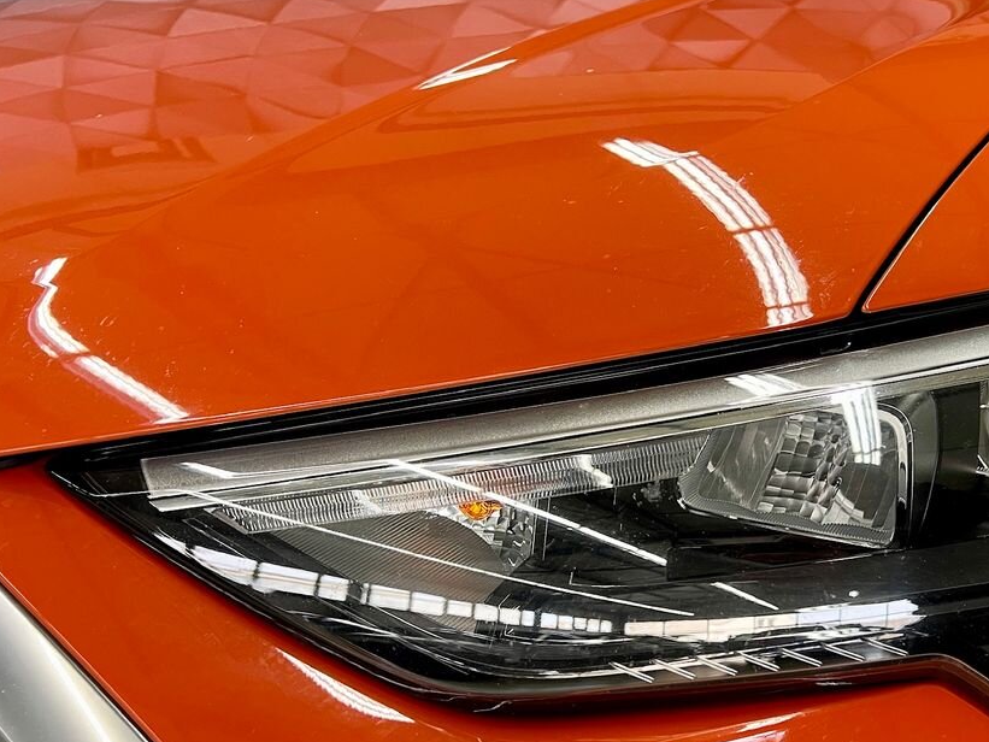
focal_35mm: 38
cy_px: 454
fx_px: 1086
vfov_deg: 37.5
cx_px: 717
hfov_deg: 47.5
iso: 125
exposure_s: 1/87
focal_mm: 5.7
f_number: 1.5
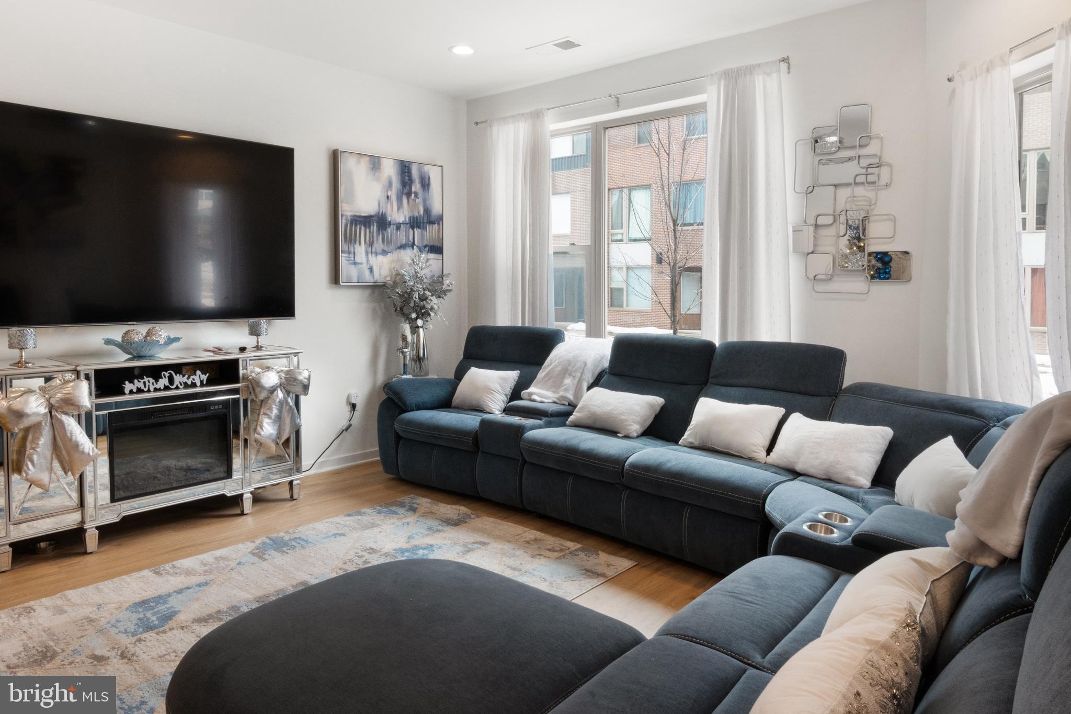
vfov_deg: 56.1
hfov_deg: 77.3
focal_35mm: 22
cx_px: 536
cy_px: 357
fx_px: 669
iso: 1250
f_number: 20
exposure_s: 1/4
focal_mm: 15
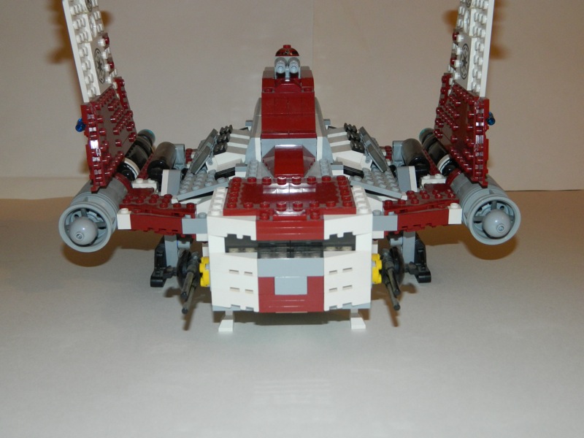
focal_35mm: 41
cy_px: 219
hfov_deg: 45.8
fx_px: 692
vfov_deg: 35.1
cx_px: 292
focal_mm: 7.3
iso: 200
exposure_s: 1/40
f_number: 3.5
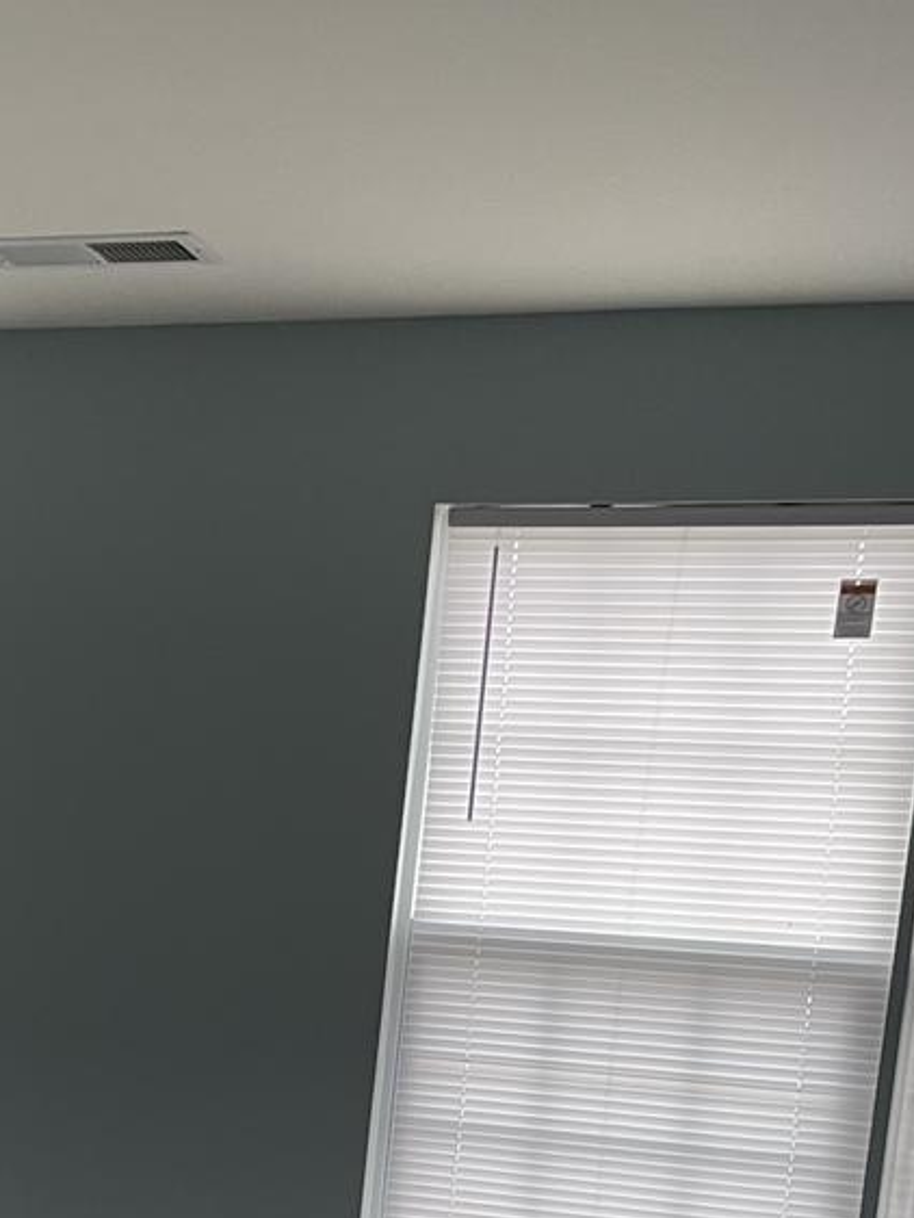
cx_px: -141
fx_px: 2498
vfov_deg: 25.9
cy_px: 1231
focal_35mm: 71
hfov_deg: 19.7
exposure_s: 1/60
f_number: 1.6
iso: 80
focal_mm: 5.1
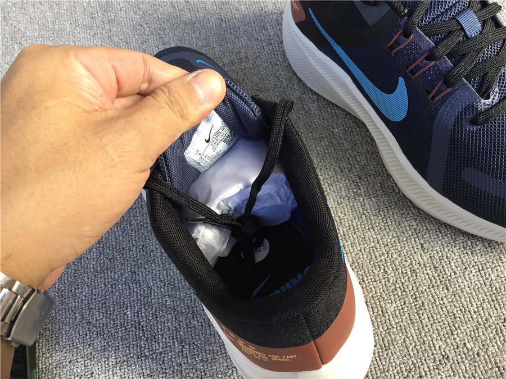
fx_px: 453
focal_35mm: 31
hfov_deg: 58.4
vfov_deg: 45.4
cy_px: 190
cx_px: 253
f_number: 2.4
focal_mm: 3.3
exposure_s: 1/100
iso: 25
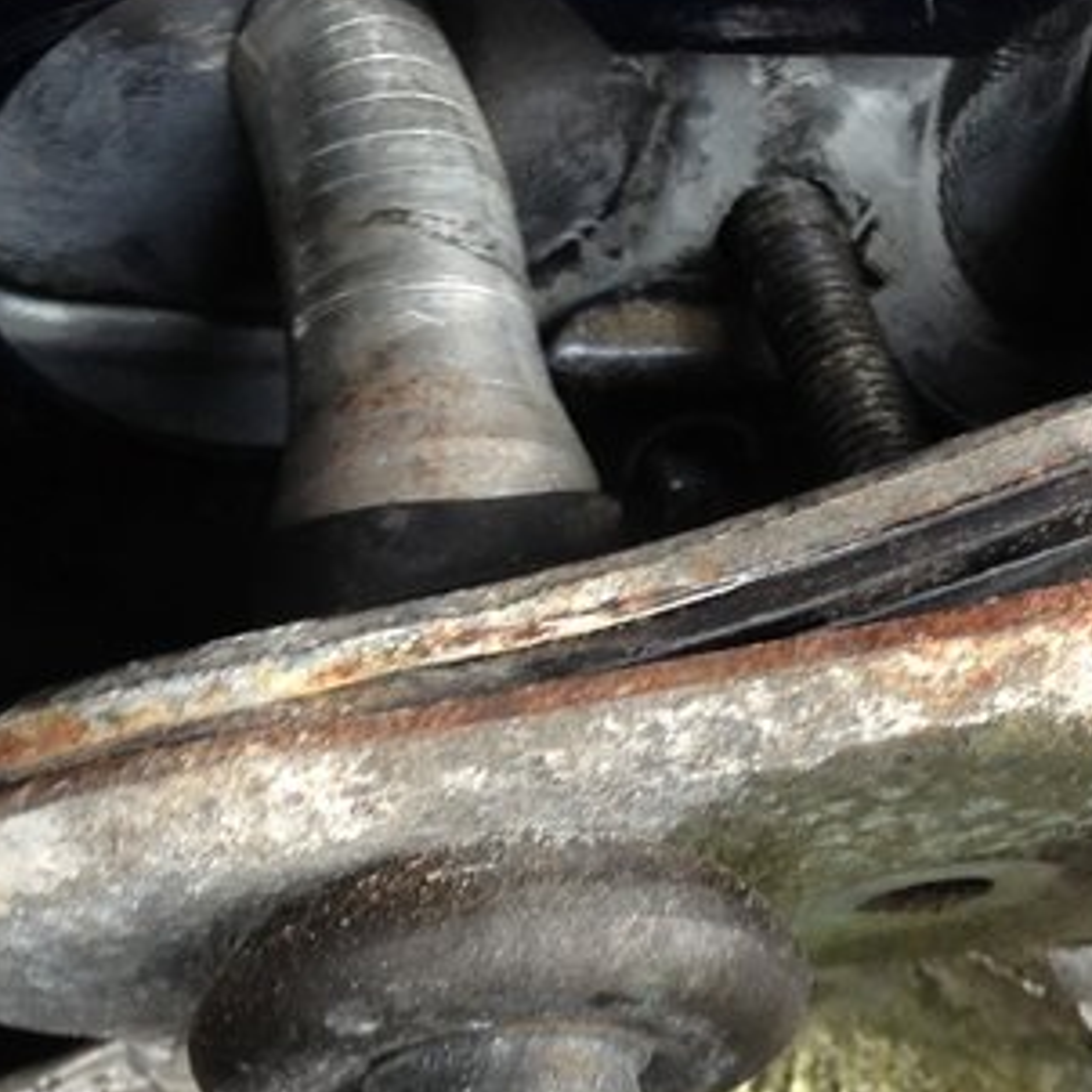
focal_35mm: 116
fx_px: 4140
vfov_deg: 15.0
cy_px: 647
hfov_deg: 15.0
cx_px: 705
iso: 50
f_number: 2.4
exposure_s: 1/40
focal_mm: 4.13
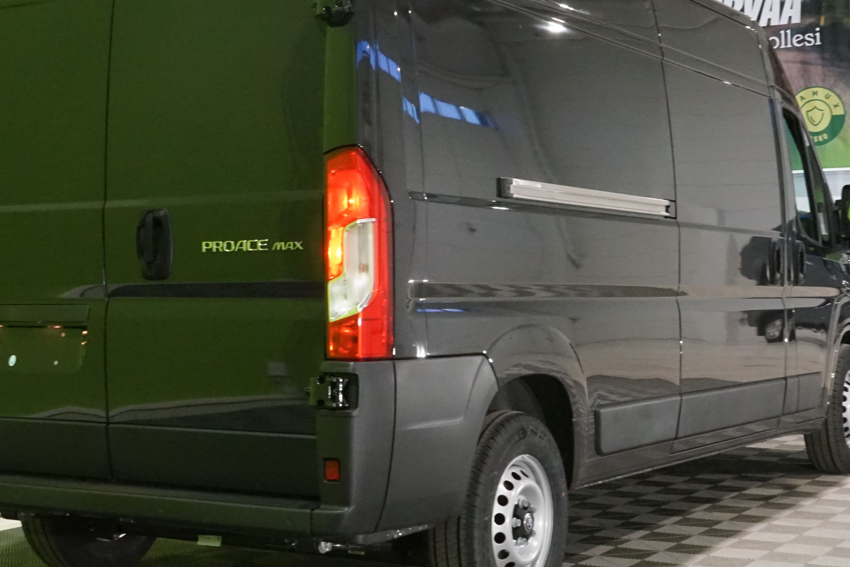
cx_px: 361
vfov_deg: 21.5
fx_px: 1487
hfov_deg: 31.8
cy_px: 227
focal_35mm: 63
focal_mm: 36
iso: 6400
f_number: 20
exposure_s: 1/15
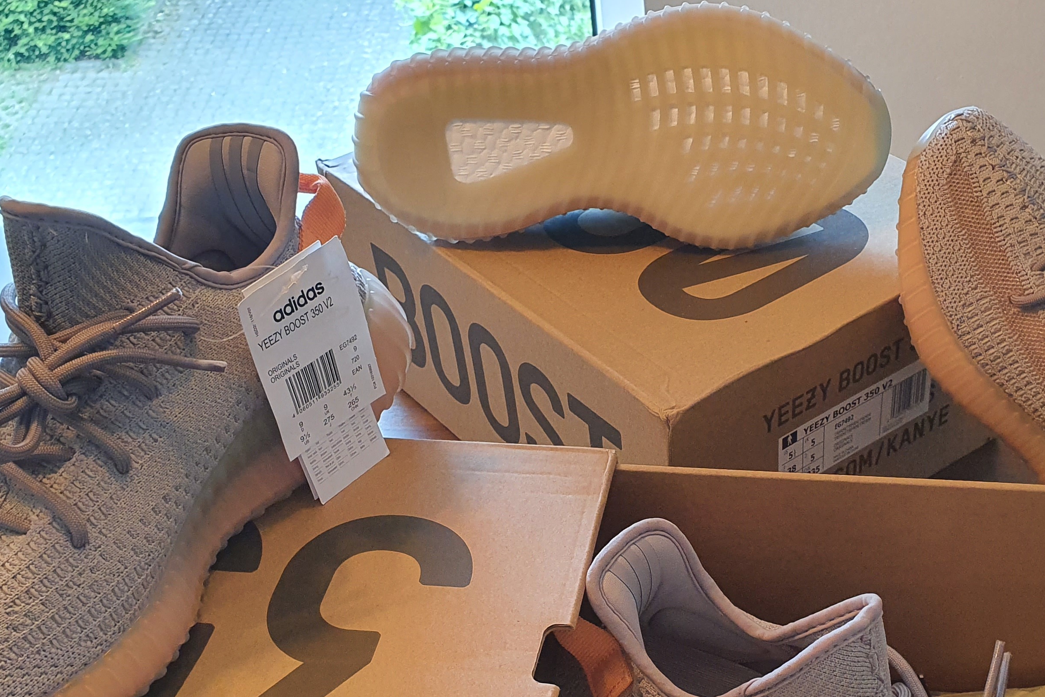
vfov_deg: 29.0
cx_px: 618
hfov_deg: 43.4
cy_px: 584
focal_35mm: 45
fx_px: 1306
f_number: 2.4
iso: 250
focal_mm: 4.32
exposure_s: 1/100
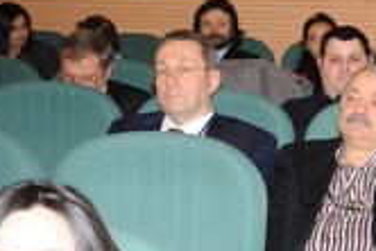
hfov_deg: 16.0
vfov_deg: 11.0
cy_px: 106
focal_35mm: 125
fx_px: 1307
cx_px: 392
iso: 800
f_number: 4
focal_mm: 40
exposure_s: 1/60
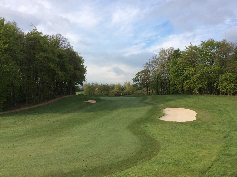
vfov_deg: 44.1
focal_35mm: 32
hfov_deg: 56.9
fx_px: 219
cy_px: 88
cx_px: 118
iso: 32
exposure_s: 1/743
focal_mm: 3.3
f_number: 2.4
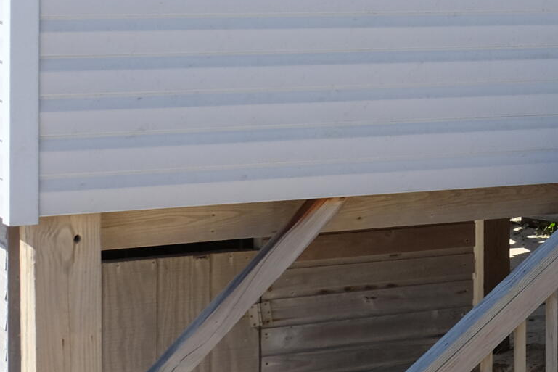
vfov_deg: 11.6
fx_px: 1814
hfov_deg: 16.3
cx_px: 776
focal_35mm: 117
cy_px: 1
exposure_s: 1/420
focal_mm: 20.1
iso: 400
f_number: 7.1
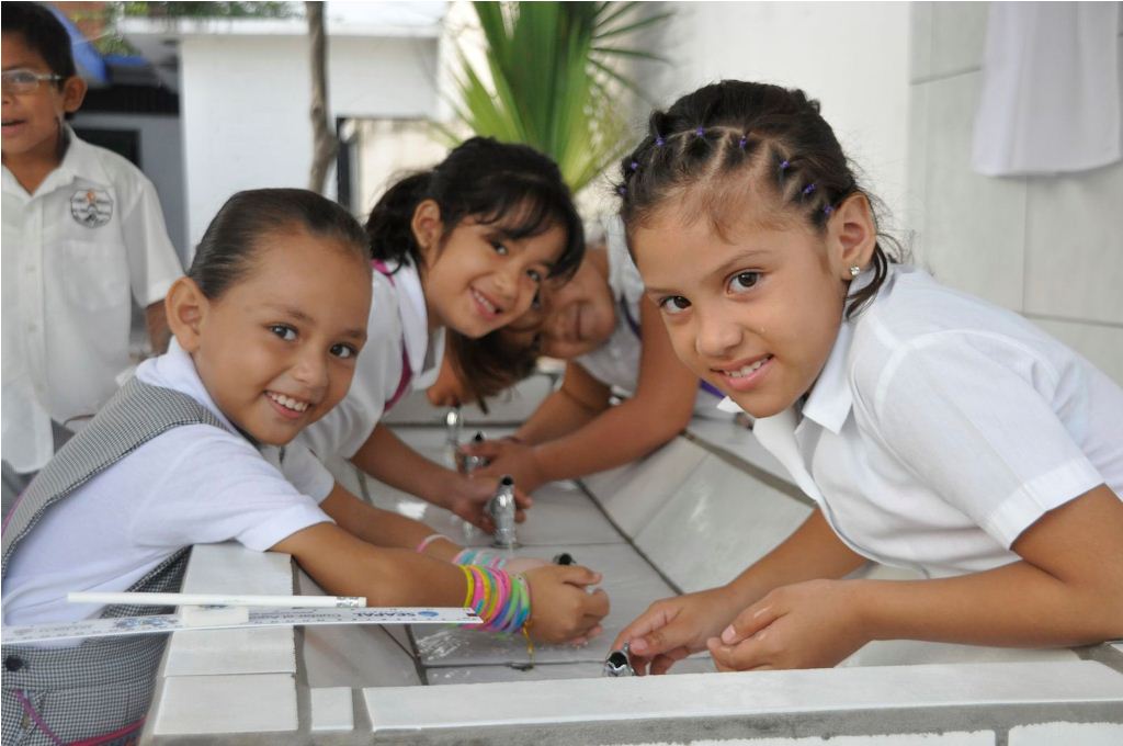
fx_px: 5141
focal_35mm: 165
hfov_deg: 12.5
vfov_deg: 8.3
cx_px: 562
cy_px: 373
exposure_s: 1/640
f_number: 6.3
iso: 1000
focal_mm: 110
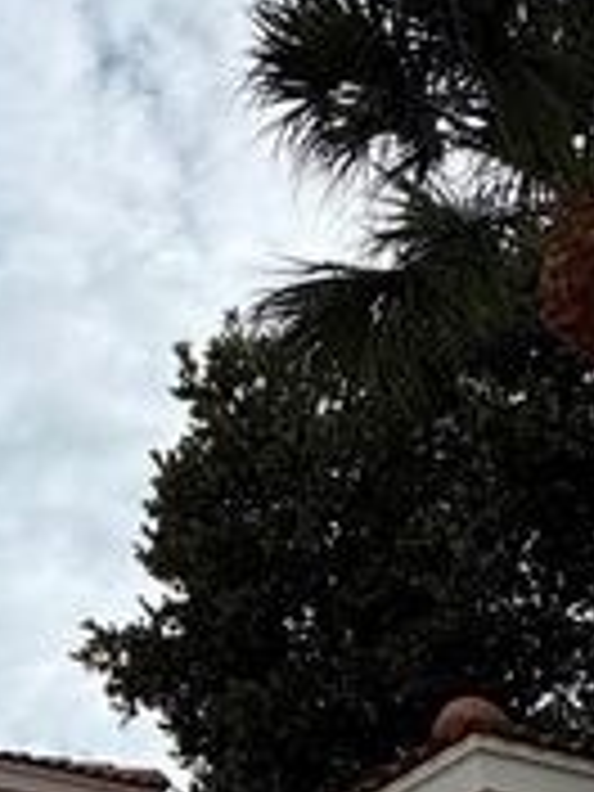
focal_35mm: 53
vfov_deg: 34.0
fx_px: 1213
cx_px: -63
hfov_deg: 25.5
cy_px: 727
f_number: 2.2
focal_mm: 2.22
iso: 20
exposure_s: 1/1901
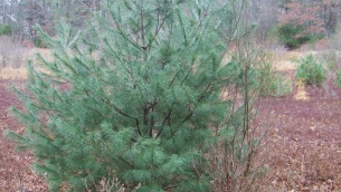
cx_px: 136
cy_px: 118
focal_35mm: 51
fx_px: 461
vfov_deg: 23.5
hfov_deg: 40.4
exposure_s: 1/30
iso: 91
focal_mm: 5.85
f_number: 2.8
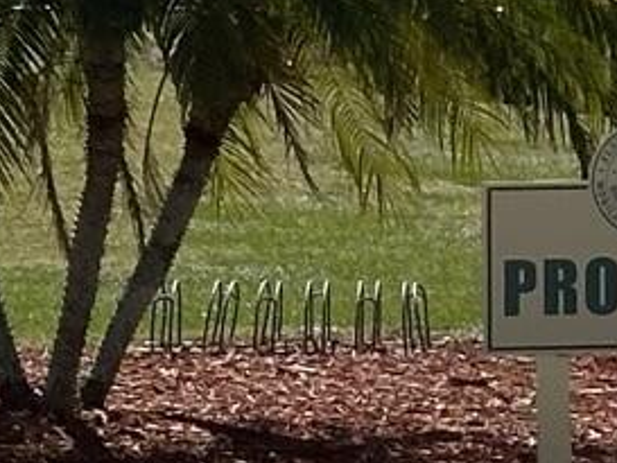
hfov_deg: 5.3
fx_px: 6420
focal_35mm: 360
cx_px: 1566
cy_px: -97
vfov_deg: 4.1
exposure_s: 1/6623
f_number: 1.78
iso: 64
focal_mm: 6.86
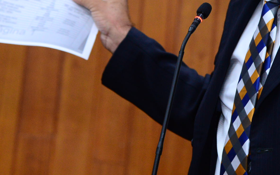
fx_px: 2091
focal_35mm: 274
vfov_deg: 4.8
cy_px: -6
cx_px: 220
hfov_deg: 7.6
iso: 2000
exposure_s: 1/60
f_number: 5
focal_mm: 105
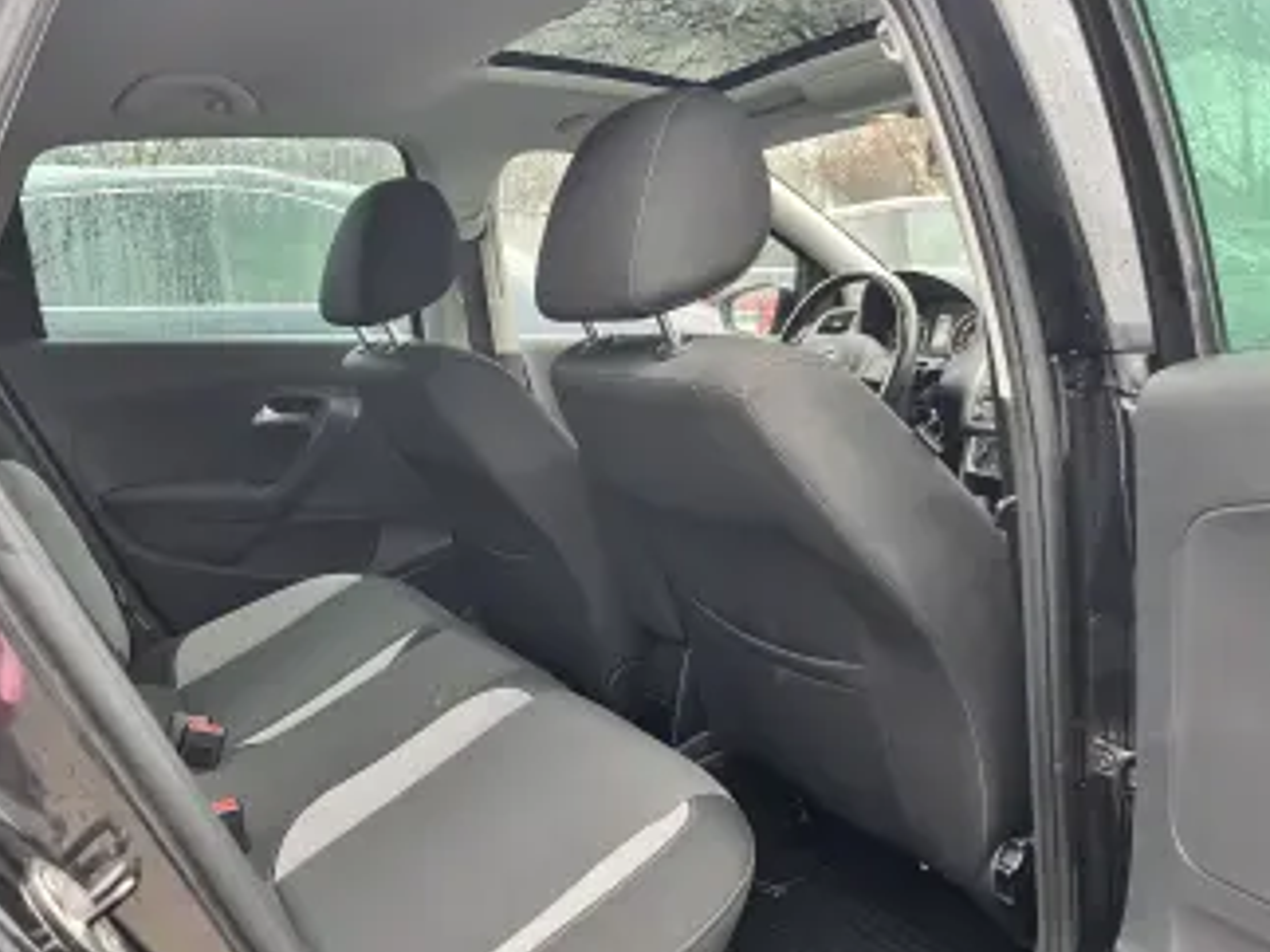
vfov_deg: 48.2
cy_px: 476
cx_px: 613
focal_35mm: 29
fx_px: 1064
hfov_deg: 61.7
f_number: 1.6
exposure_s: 1/60
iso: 250
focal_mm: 5.1
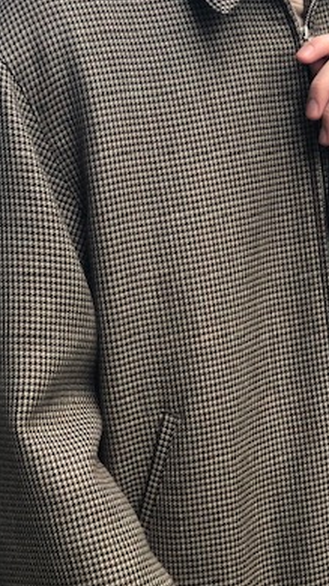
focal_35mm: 93
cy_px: 335
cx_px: 282
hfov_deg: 12.9
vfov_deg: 22.9
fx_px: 1444
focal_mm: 6
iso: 32
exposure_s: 1/60
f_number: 2.4
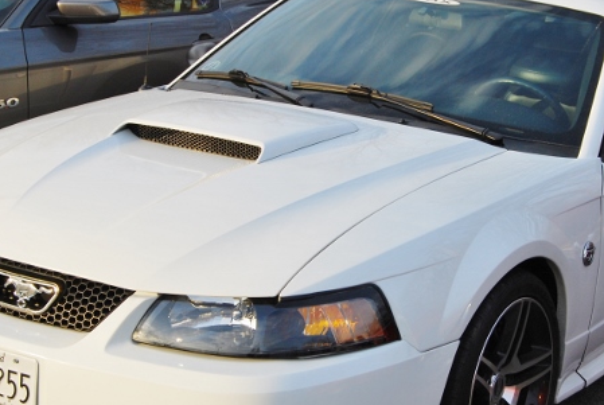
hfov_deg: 24.5
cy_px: 195
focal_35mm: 83
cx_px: 328
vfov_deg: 16.5
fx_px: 1393
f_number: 8
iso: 200
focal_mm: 31
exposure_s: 1/250
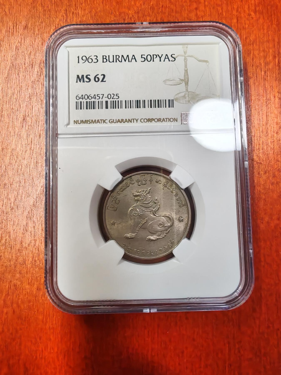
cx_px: 140
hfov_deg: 53.1
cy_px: 188
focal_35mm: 26
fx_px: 281
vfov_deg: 67.3
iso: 100
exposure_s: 1/33
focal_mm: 1.96
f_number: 2.2
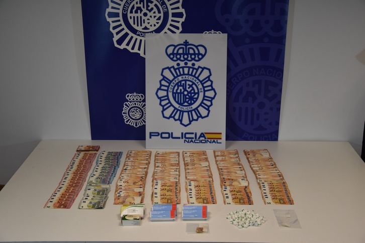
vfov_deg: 25.8
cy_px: 122
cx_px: 182
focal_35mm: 52
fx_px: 532
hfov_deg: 37.9
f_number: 4.5
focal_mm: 35
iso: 800
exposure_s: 1/250
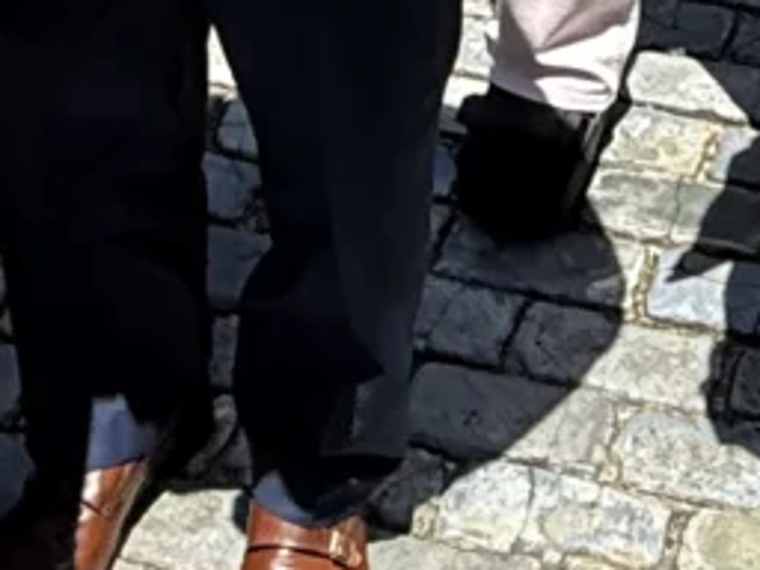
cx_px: 662
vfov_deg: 11.1
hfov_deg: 18.5
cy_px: -920
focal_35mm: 105
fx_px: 2305
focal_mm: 2.22
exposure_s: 1/1368
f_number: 2.2
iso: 64
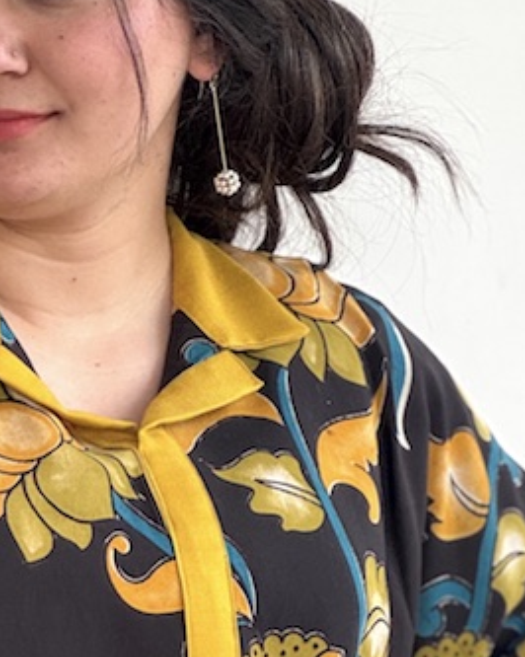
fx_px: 4374
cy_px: 724
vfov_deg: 8.5
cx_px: -5
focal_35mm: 225
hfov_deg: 6.8
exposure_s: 1/99
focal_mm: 9
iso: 80
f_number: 2.8
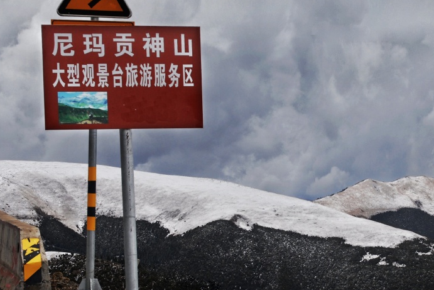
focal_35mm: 99
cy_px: 178
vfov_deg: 13.8
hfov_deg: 20.3
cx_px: 357
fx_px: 1194
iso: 200
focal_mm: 38
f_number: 10
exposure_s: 1/500
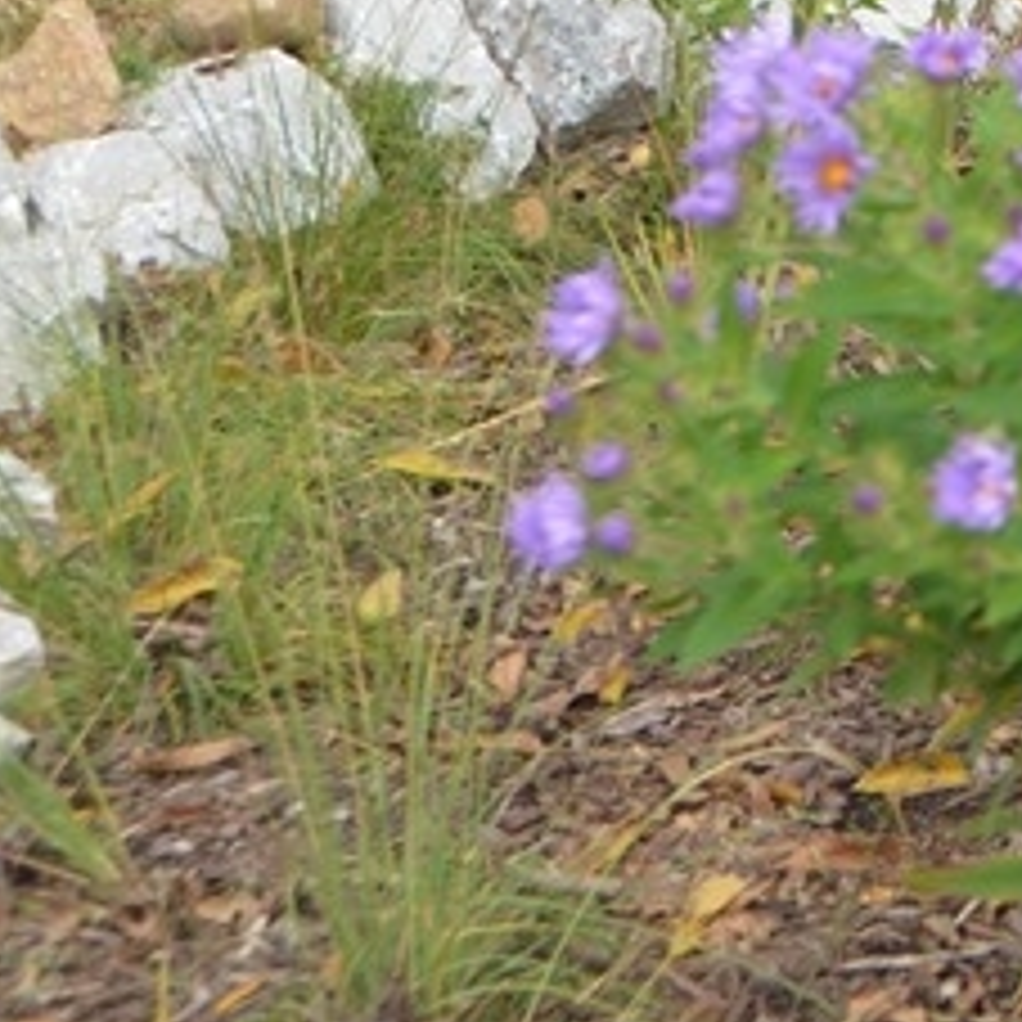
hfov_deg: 14.1
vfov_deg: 14.4
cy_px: -376
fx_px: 3841
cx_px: 1567
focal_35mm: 115
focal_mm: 20
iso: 100
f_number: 4
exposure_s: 1/200
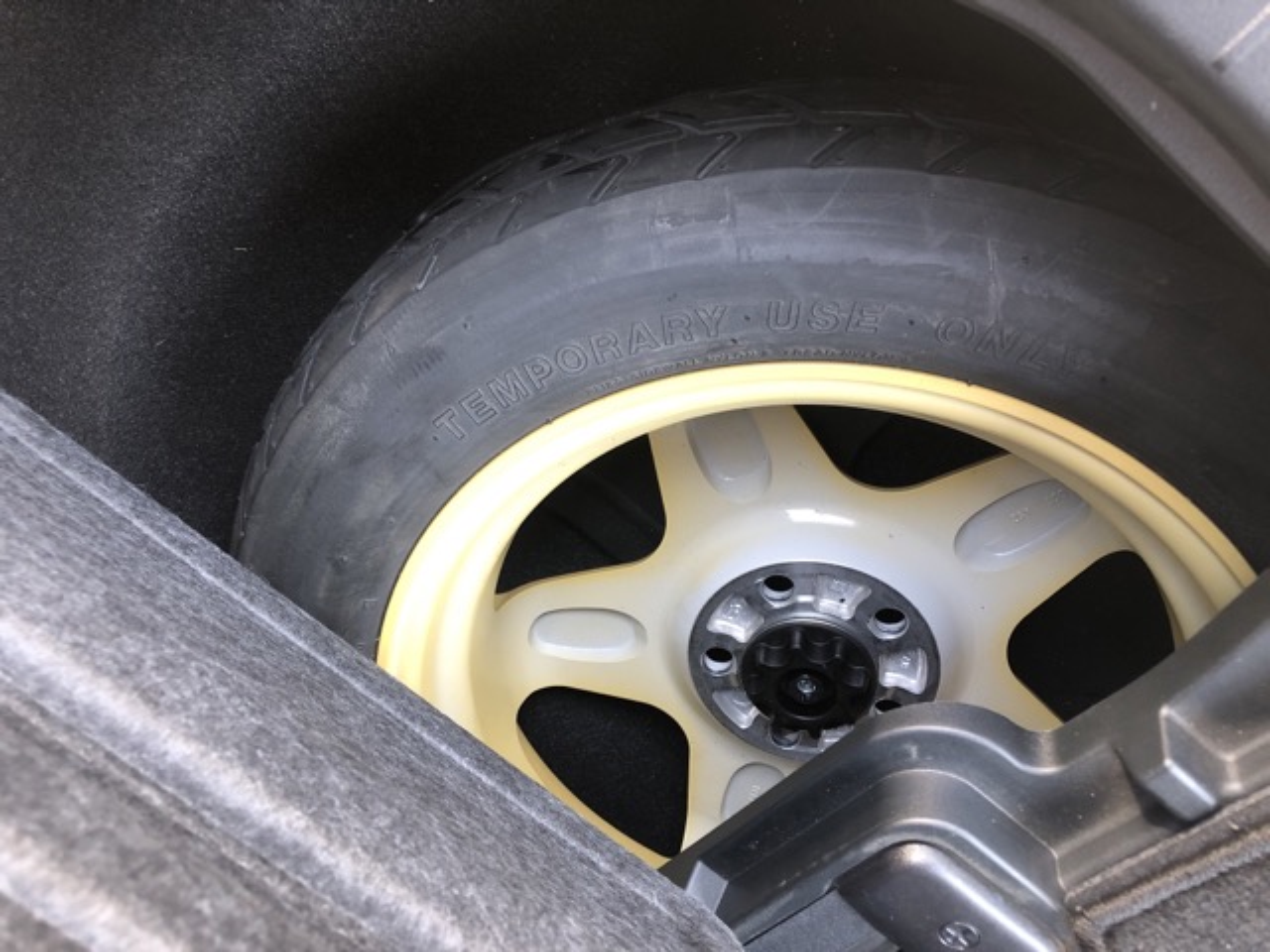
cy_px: 476
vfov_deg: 49.7
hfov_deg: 63.4
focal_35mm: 28
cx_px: 635
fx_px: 1027
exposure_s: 1/30
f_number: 1.8
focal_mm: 3.99
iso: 32
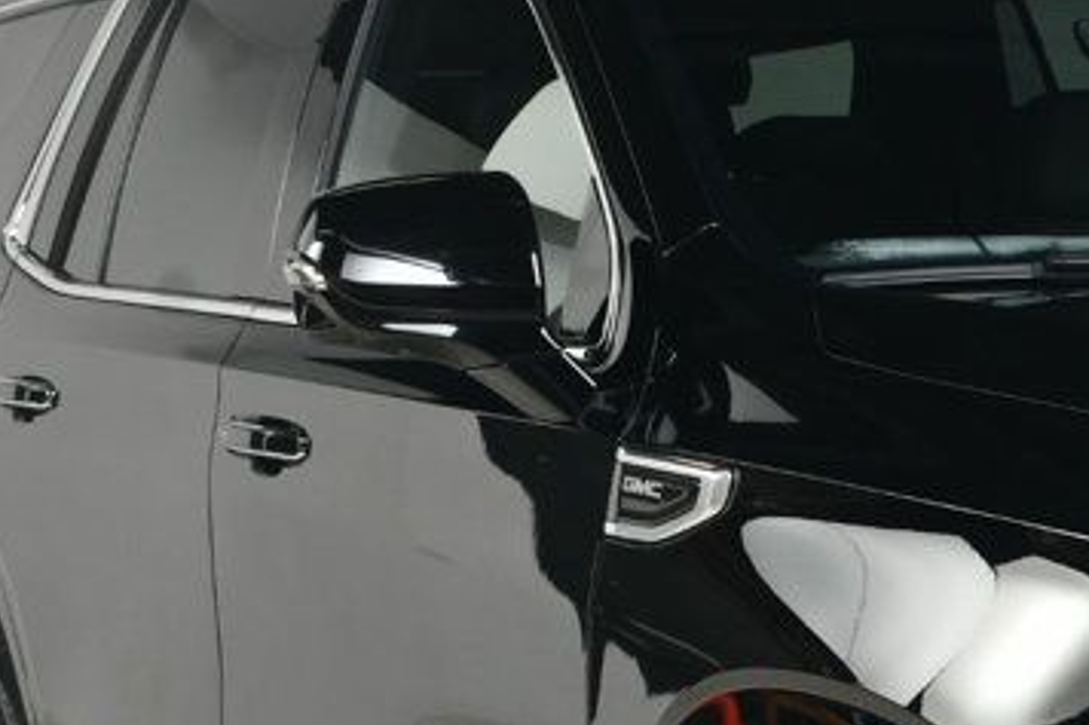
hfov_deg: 17.1
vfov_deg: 11.7
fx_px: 3477
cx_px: 1266
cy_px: 768
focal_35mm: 115
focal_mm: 27
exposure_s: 1/160
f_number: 10
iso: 100
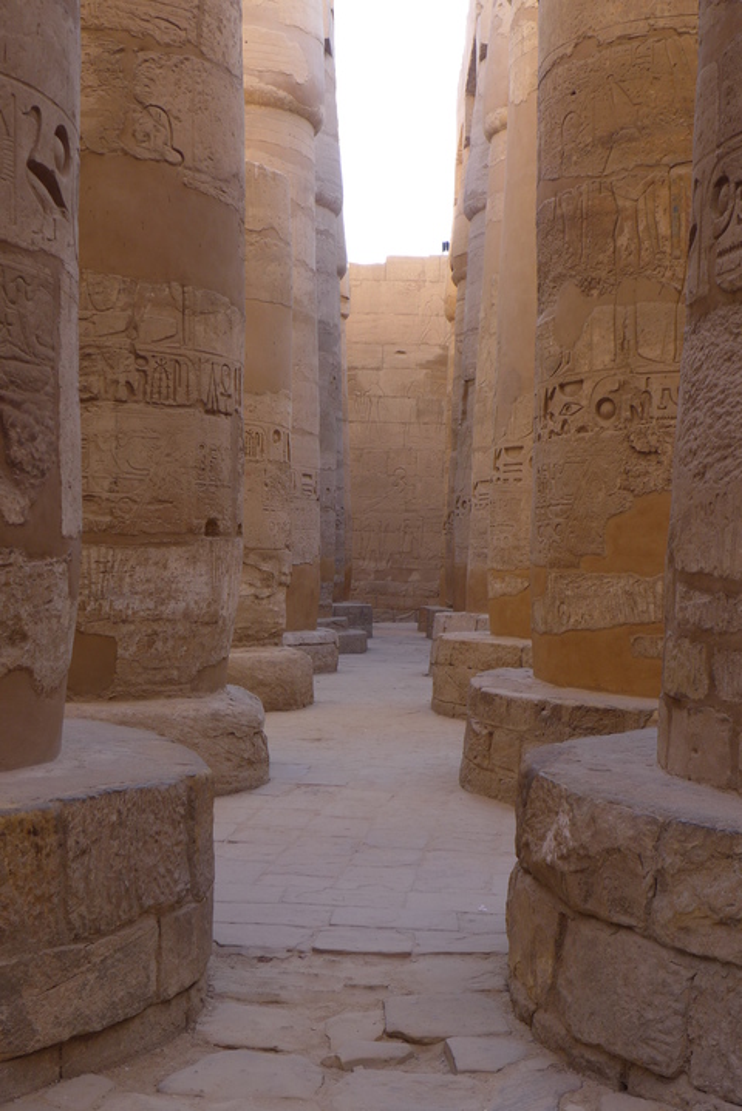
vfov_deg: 41.9
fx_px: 1452
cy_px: 556
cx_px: 371
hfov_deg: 28.7
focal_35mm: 47
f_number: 2.8
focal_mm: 9.2
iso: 80
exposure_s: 1/160
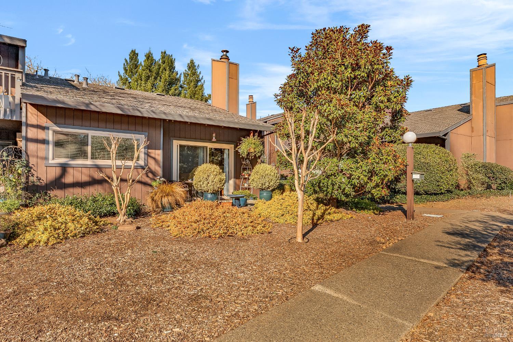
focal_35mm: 21
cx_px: 256
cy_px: 171
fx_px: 299
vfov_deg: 59.5
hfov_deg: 81.2
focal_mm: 14
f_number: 9
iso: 200
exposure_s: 1/320
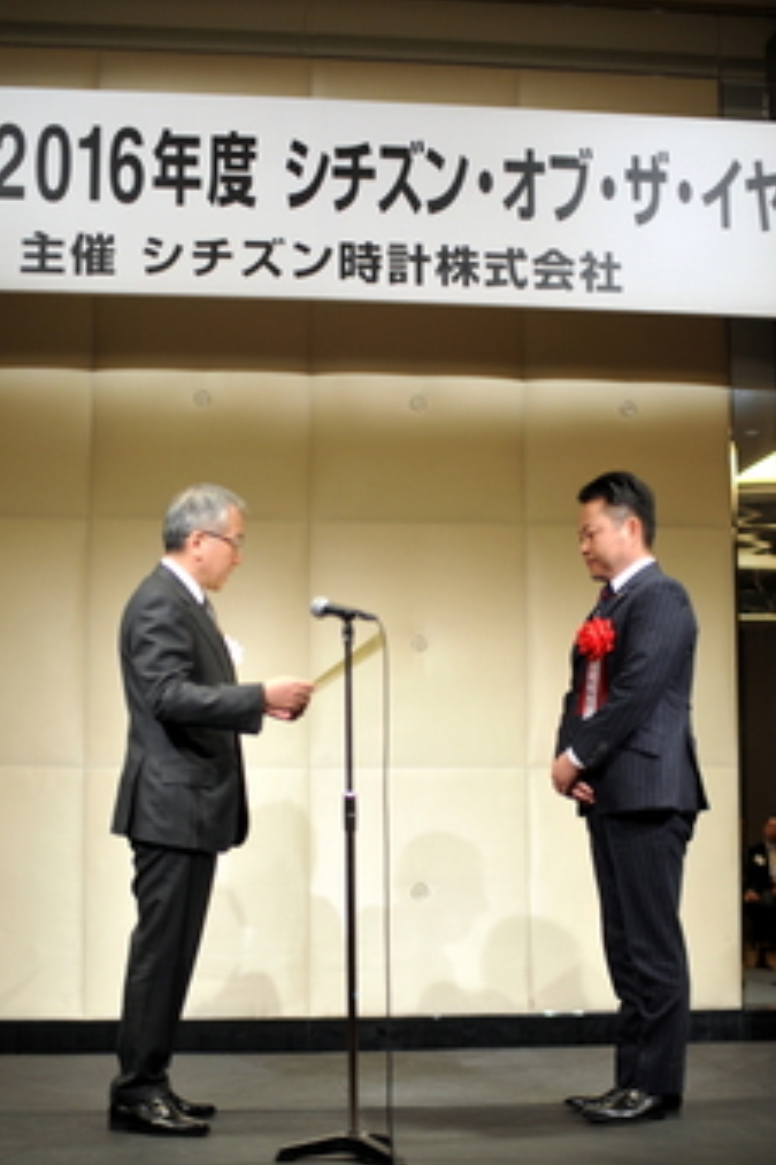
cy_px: 657
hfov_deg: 26.0
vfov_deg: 38.1
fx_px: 1683
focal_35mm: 52
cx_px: 379
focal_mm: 30
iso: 200
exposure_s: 1/250
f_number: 1.4
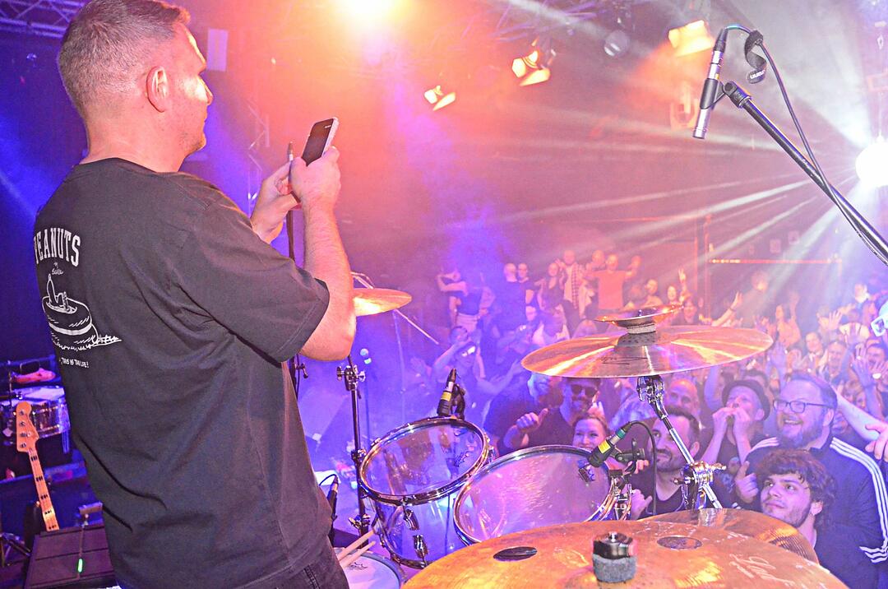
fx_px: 665
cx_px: 444
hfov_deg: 67.5
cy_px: 294
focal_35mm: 27
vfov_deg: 47.8
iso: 3200
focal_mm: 18
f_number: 5.6
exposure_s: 1/25
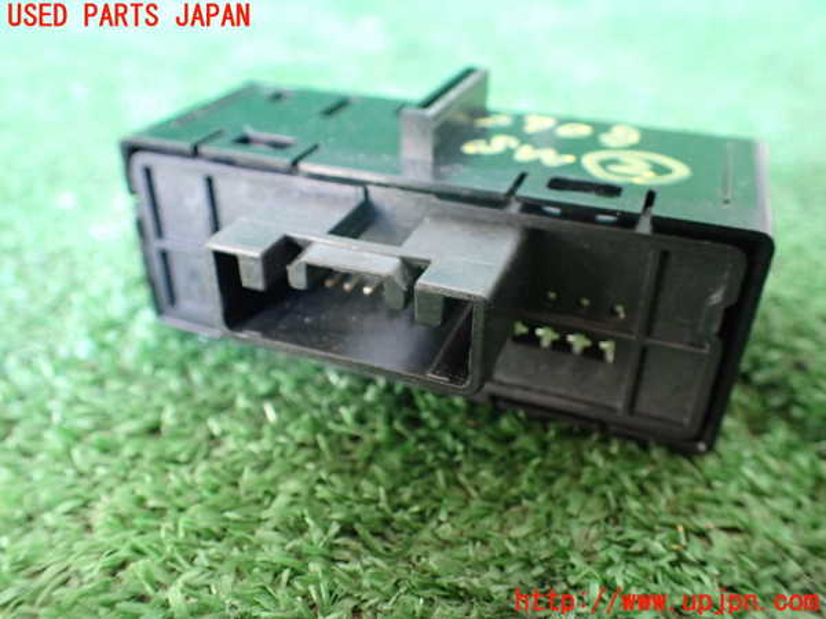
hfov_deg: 60.0
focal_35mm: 30
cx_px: 413
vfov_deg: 46.8
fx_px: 716
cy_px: 310
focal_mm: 5.4
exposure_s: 1/30
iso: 800
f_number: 2.3
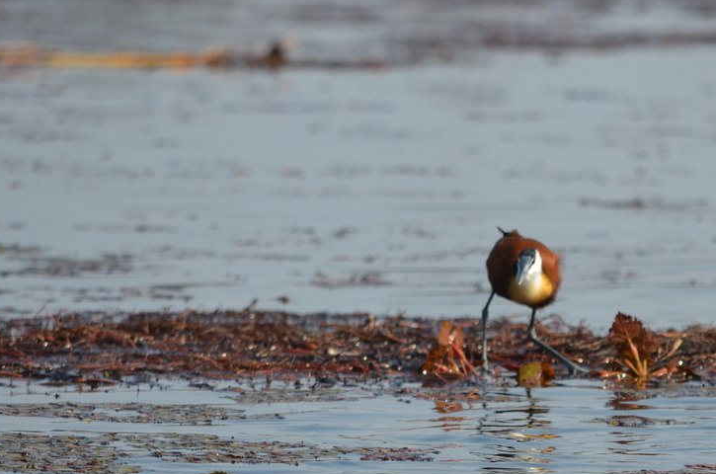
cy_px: 345
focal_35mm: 795
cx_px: 526
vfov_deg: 1.7
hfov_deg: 2.6
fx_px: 15777
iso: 200
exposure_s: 1/800
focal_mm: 300
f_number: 7.1
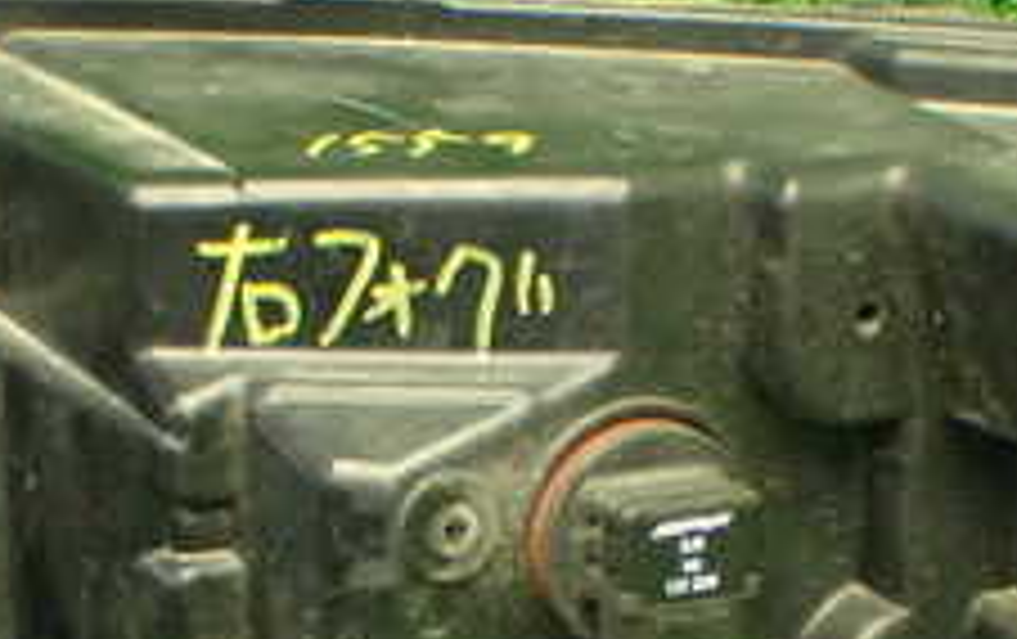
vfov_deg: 9.9
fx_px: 3664
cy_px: 603
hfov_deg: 15.8
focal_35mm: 132
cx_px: 567
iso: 1000
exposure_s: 1/50
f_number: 3.1
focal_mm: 8.4
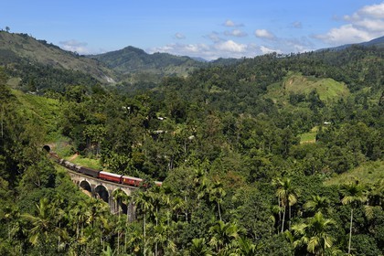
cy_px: 128
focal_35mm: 40
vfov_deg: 33.4
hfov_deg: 48.5
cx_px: 192
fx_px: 427
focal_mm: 40
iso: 400
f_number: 13
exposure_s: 1/400
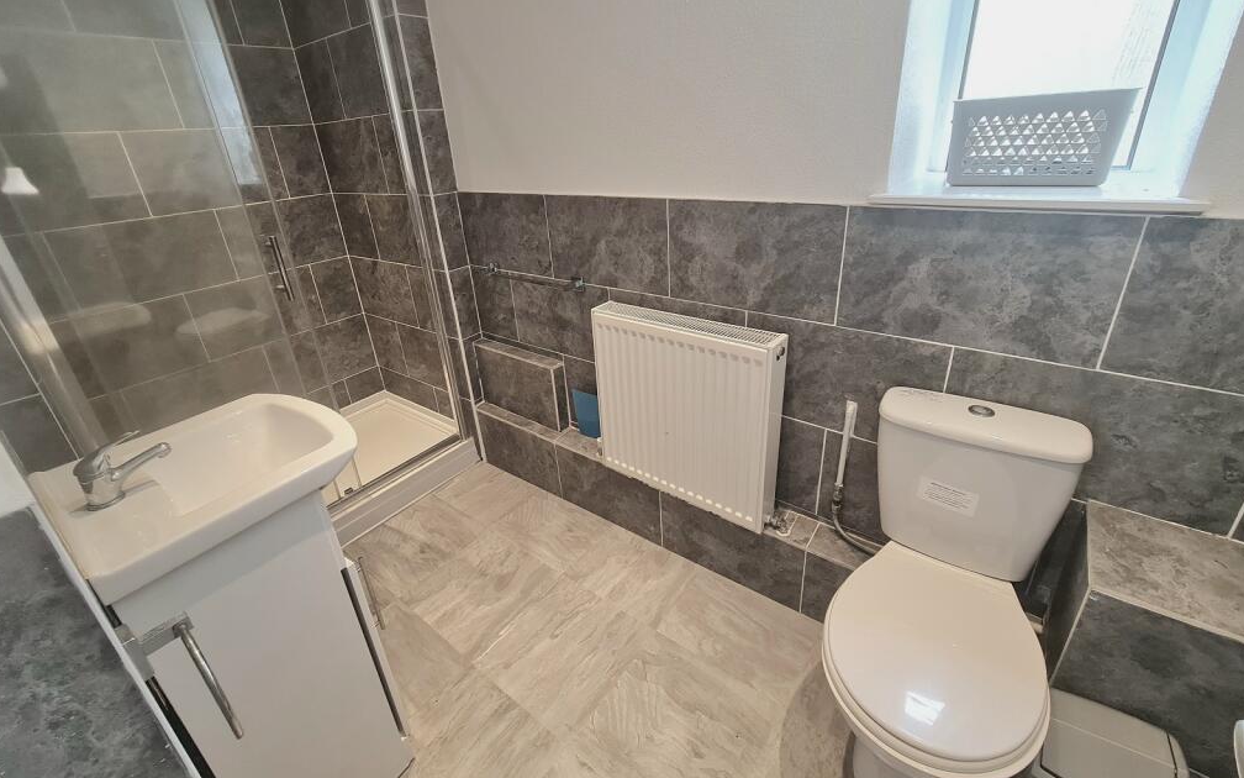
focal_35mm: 14
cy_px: 353
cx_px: 617
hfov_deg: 105.3
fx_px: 475
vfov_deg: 78.4
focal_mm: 2.2
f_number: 2.2
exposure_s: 1/50
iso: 250
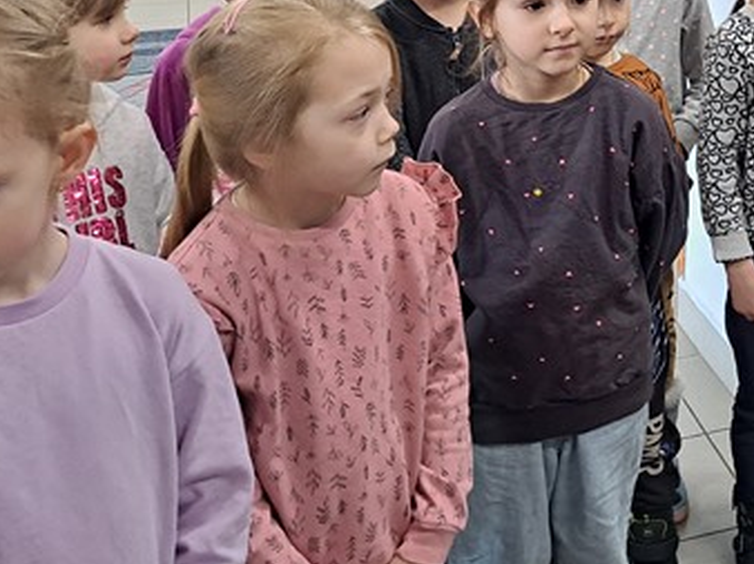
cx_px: 779
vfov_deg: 21.5
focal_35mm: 64
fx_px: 1393
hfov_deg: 28.2
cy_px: -90
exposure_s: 1/50
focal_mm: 5.23
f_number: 1.8
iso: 160
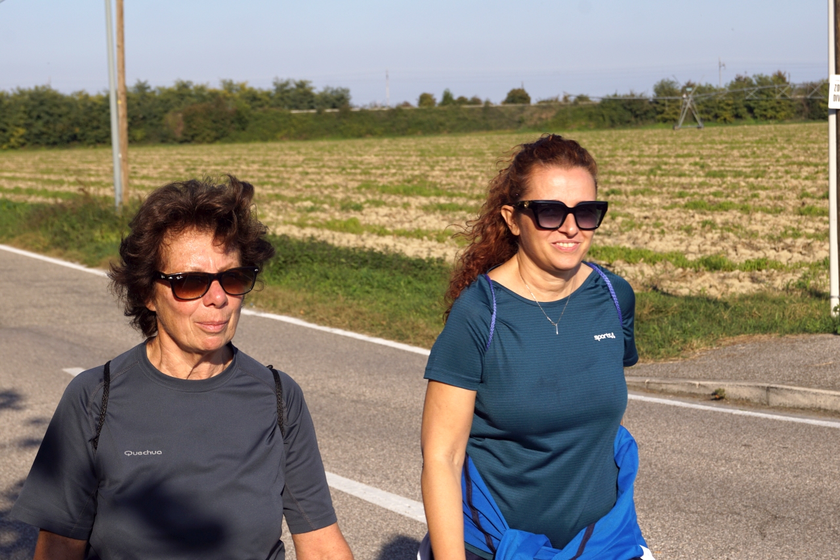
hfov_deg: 24.6
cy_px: 280
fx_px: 1925
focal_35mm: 82
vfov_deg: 16.5
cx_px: 420
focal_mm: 55
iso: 100
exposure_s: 1/250
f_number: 9
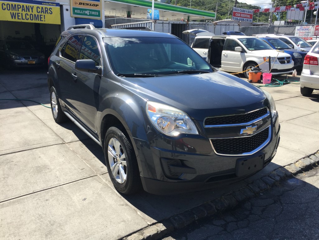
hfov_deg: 61.7
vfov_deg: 48.2
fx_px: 267
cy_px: 120
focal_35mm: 29
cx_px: 160
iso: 32
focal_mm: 4.15
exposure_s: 1/1276
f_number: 2.2
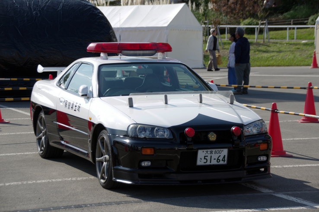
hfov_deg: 18.8
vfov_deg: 12.5
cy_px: 106
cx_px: 160
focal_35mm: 109
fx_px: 965
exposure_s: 1/400
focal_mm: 73
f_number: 7.1
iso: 200
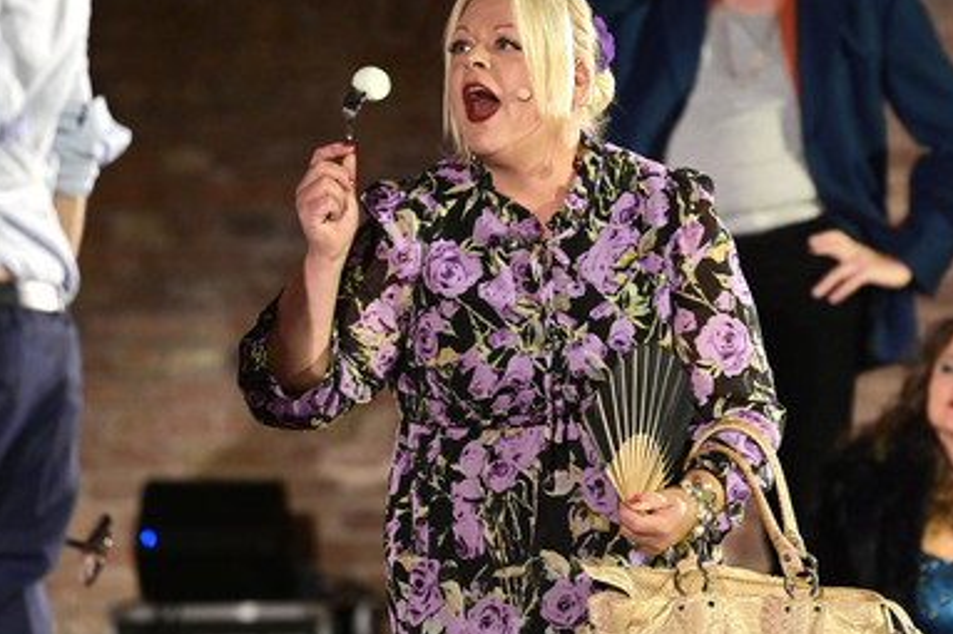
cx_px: 504
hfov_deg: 10.3
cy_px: 269
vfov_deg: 6.9
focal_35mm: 200
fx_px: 5292
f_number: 3.2
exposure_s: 1/200
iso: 8000
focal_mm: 170
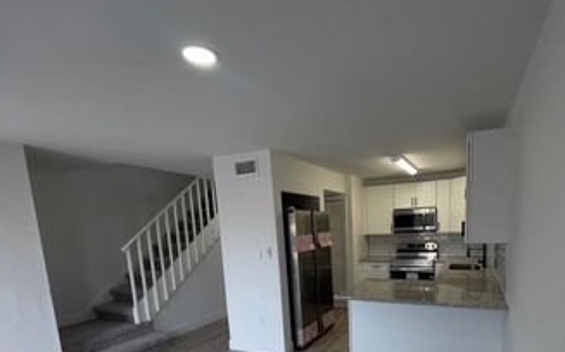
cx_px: 352
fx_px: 277
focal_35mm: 18
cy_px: 264
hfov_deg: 89.4
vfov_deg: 61.3
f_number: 2.4
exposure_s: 1/120
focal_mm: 1.54
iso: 64
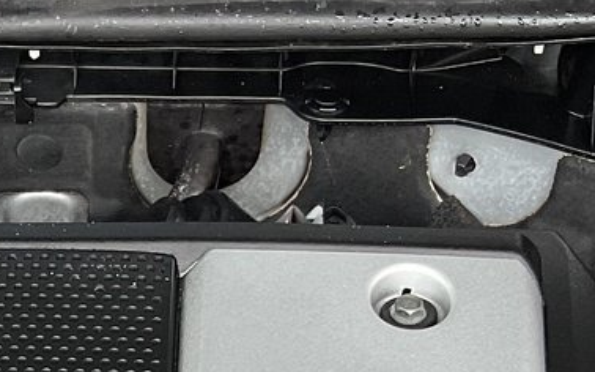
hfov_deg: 16.7
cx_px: 35
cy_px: 866
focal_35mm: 123
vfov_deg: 9.6
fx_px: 1994
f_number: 1.8
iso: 16
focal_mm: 3
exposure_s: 1/228
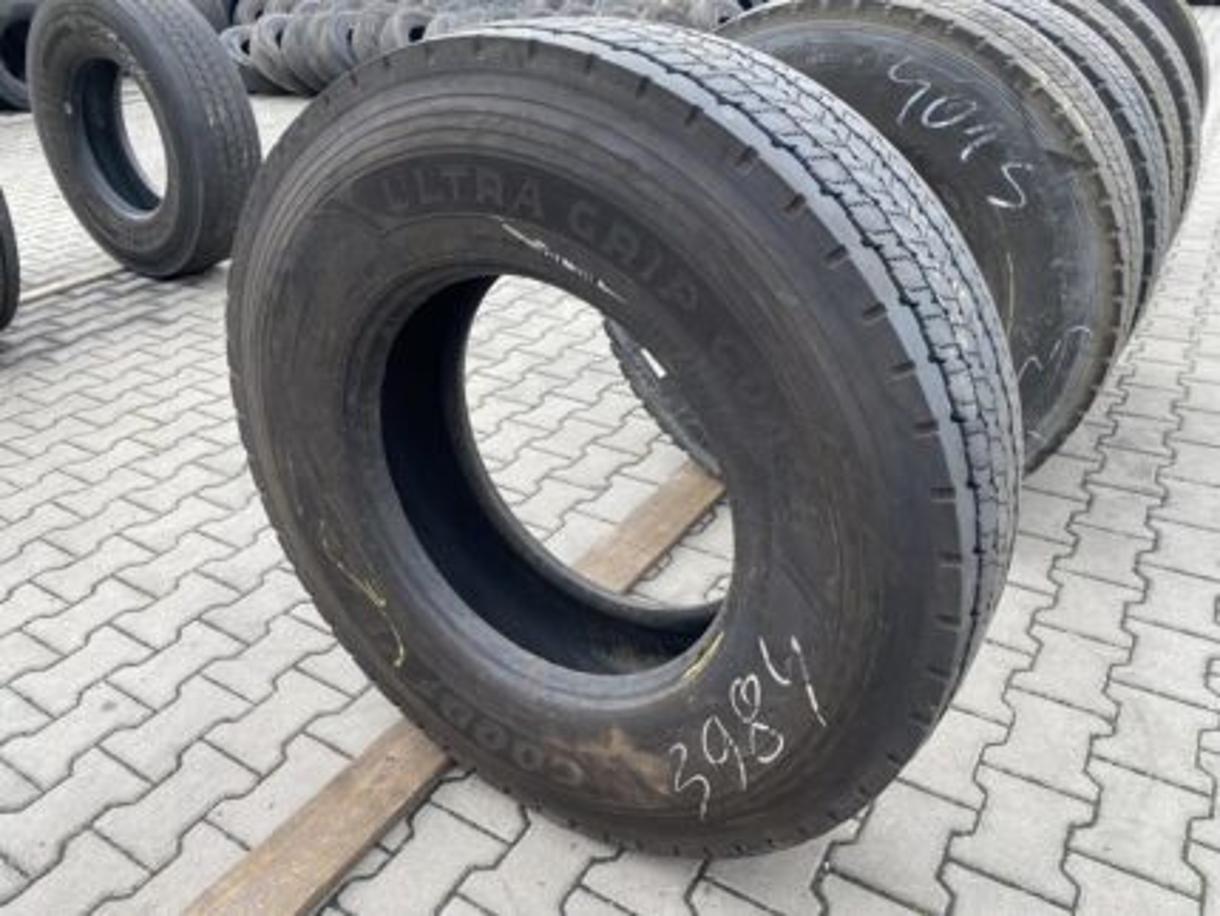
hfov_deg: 67.3
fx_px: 917
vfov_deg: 53.1
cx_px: 610
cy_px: 458
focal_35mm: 26
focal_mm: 4.25
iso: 32
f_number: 1.8
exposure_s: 1/334
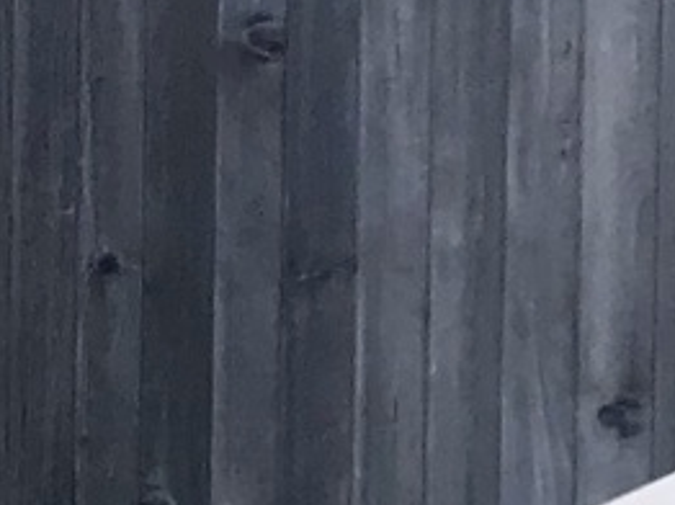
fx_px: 4267
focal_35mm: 219
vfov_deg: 6.6
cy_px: 1041
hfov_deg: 7.3
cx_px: -1778
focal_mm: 3.99
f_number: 1.8
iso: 20
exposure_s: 1/460
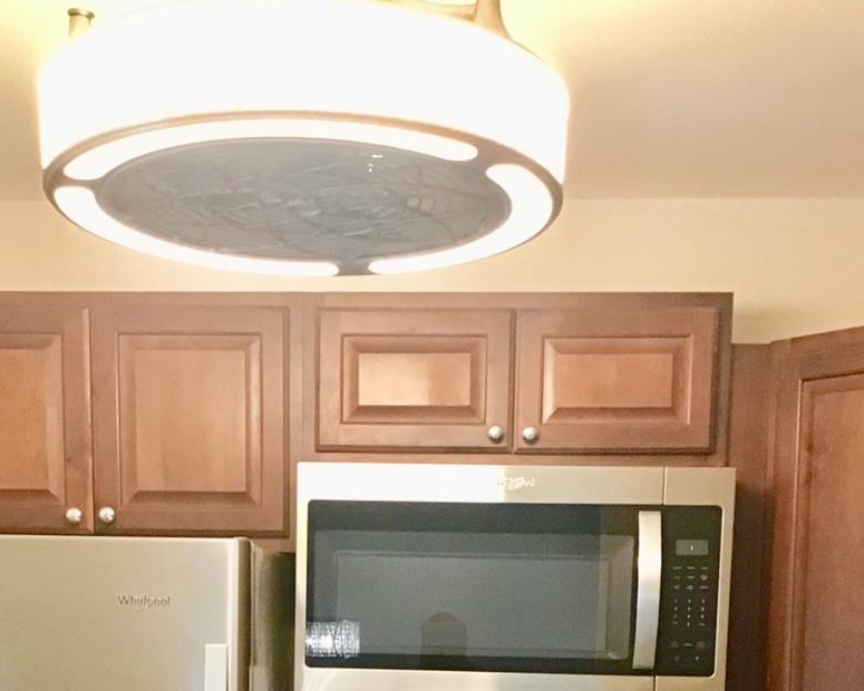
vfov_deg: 23.5
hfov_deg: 31.4
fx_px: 1534
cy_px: 798
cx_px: 390
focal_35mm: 60
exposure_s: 1/24
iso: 200
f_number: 2.4
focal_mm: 3.3
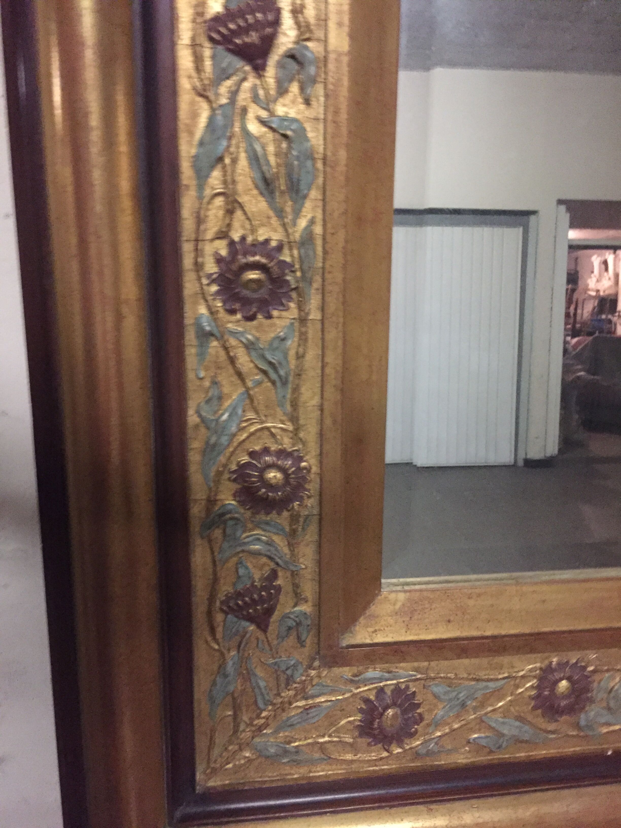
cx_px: 310
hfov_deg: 48.2
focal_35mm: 29
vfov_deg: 61.7
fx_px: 694
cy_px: 414
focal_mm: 4.15
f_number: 2.2
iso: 400
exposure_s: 1/17
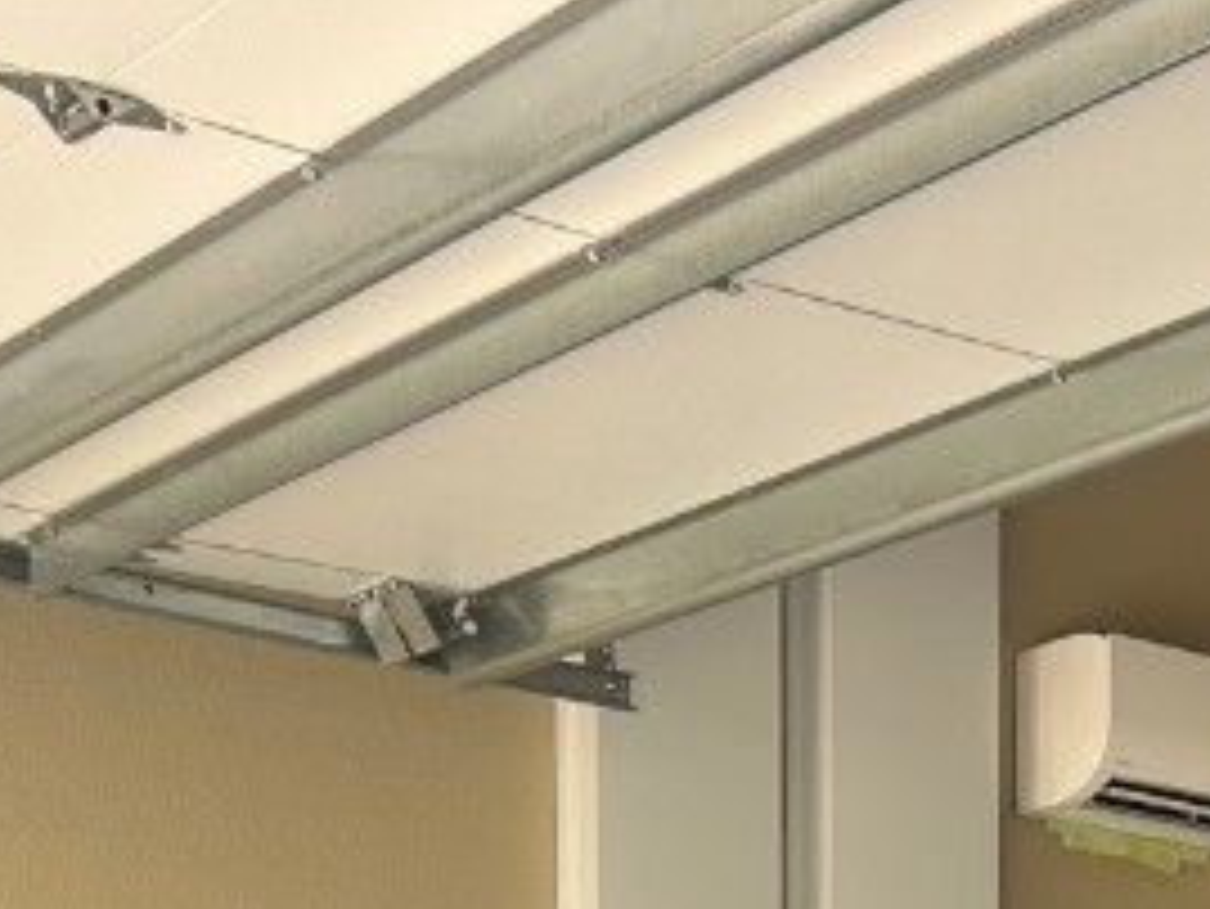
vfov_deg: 13.6
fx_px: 3462
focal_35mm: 99
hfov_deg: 19.1
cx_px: 1273
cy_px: 1539
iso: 50
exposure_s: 1/502
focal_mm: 5.7
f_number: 1.5
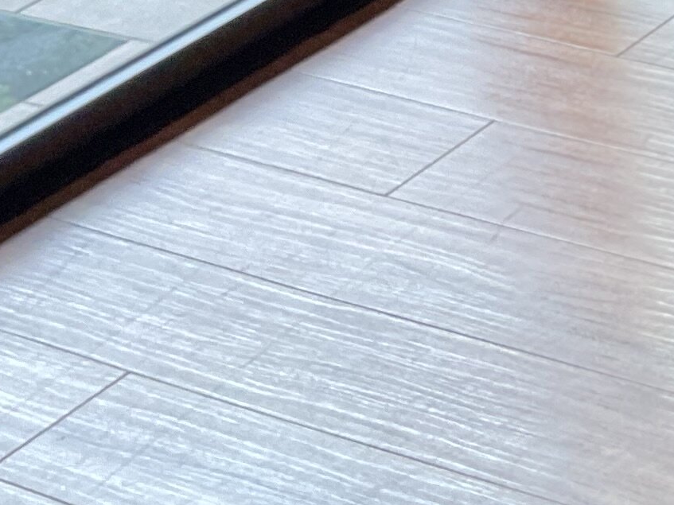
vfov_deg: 10.6
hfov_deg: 12.7
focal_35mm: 138
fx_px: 2687
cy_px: -110
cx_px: 1305
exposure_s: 1/100
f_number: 1.8
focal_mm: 3
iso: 50
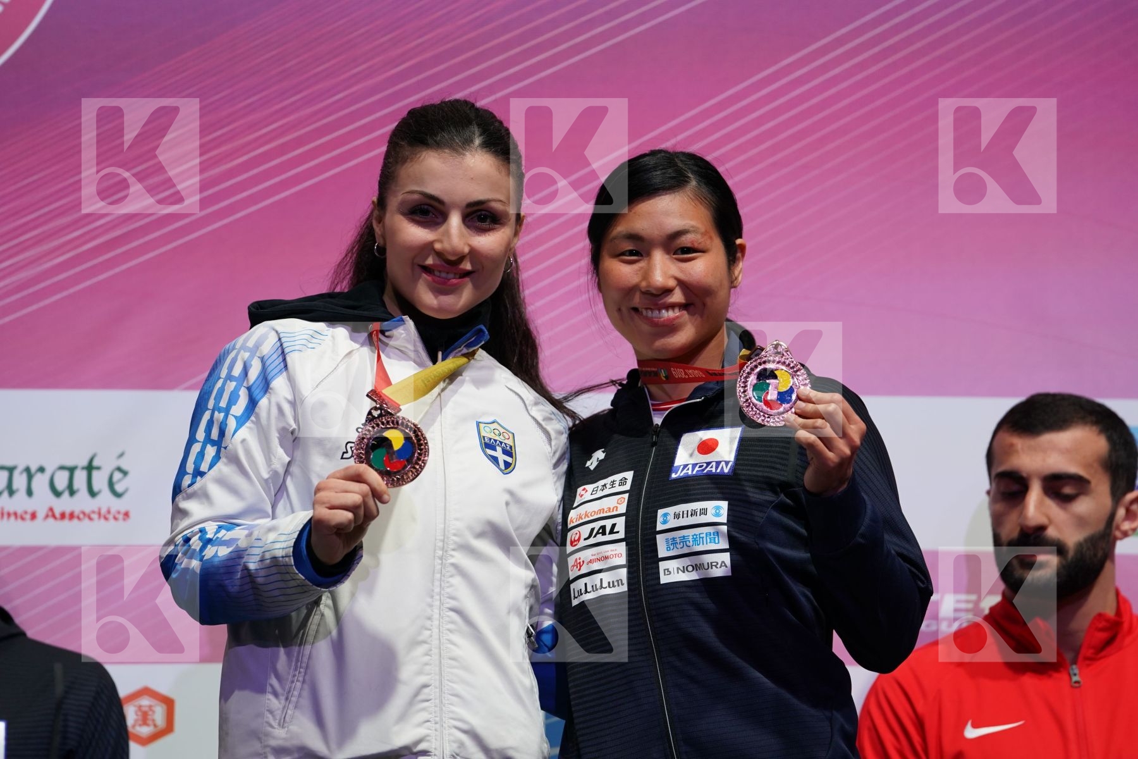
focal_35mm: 200
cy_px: 380
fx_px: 6322
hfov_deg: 10.3
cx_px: 569
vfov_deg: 6.9
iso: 1000
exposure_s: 1/250
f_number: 3.5
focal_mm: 200
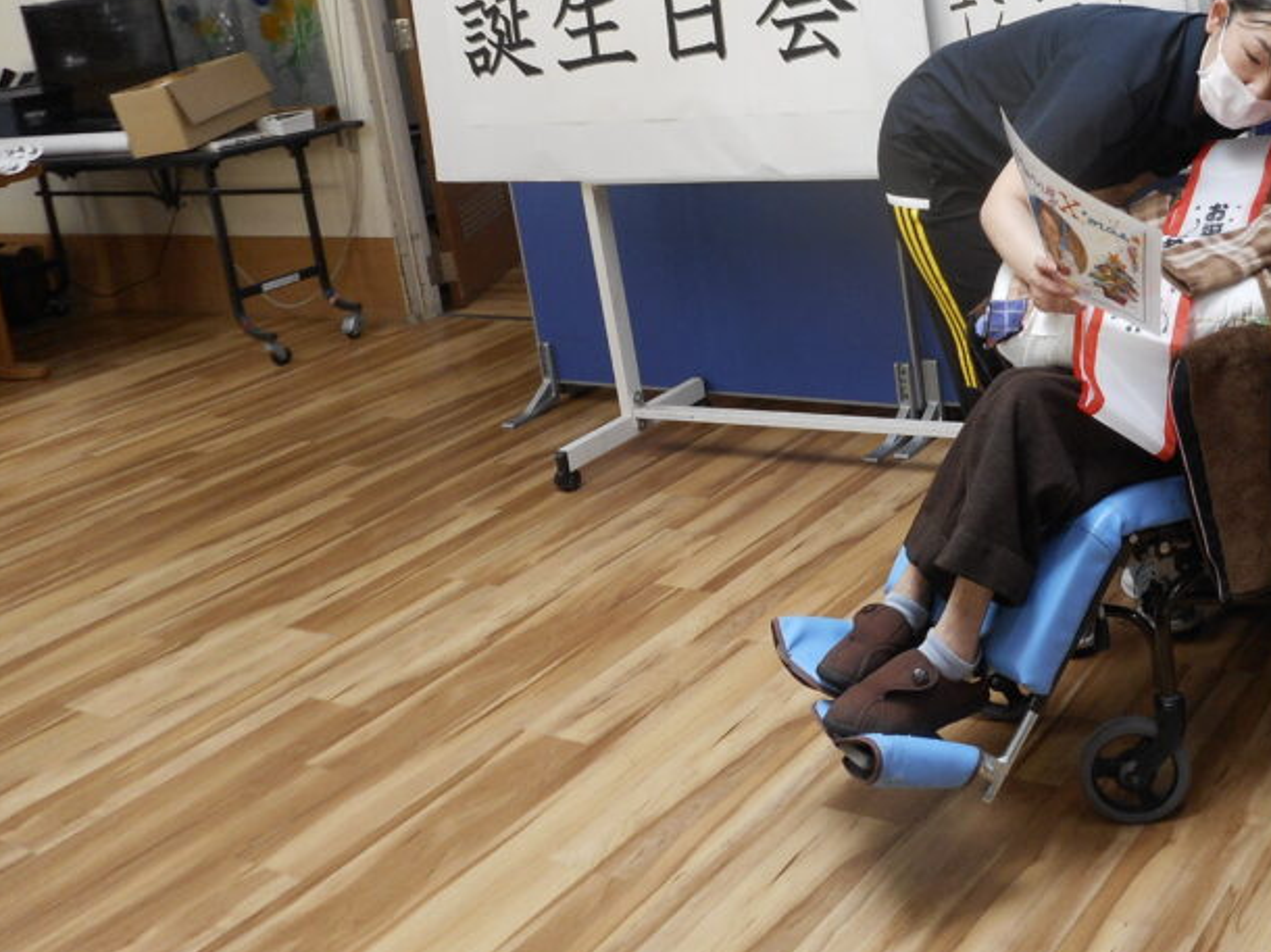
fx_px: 1542
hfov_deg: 43.0
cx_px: 994
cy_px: 200
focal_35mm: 42
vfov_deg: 33.4
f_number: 3.7
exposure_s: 1/30
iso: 110
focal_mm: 4.5
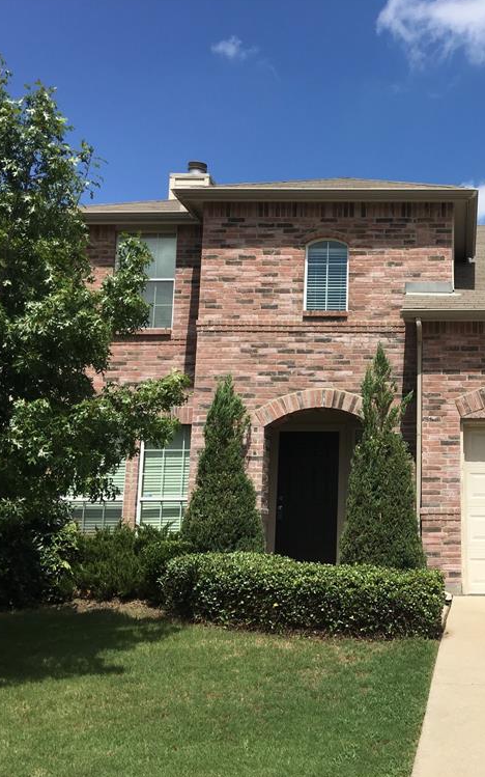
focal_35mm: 42
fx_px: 888
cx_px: 455
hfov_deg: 29.1
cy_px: 391
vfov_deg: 47.2
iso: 25
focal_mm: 4.15
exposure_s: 1/2481
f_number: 2.2
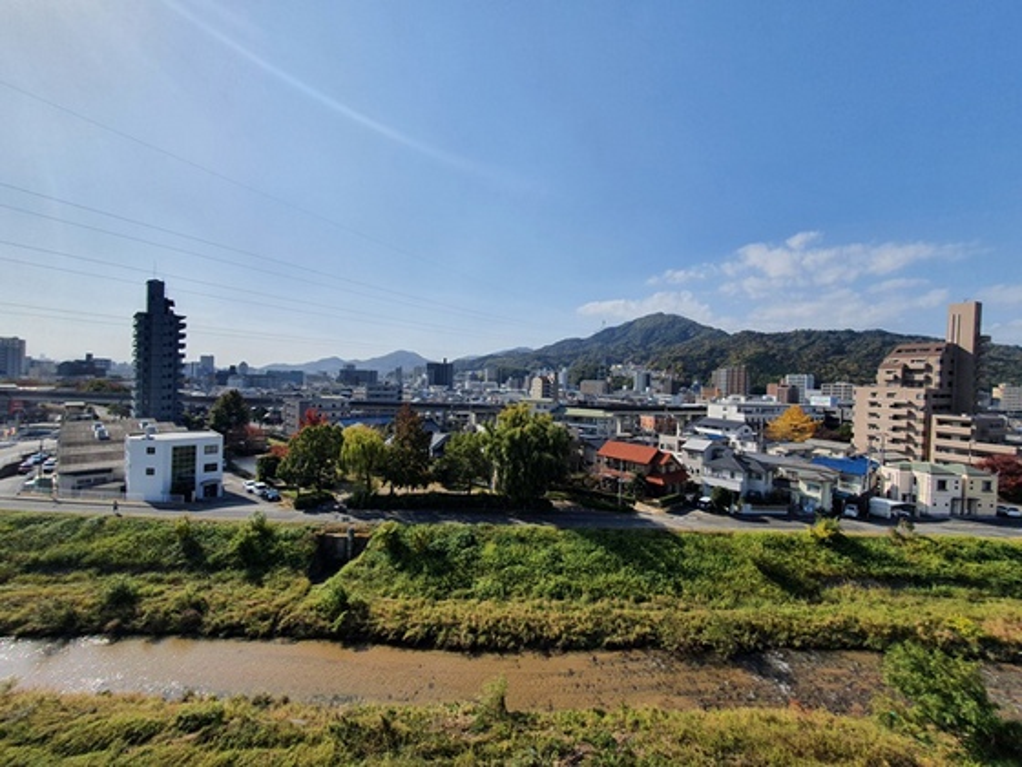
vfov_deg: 89.9
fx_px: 384
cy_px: 384
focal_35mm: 13
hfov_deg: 106.2
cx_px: 511
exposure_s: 1/2012
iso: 50
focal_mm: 1.8
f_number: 2.2
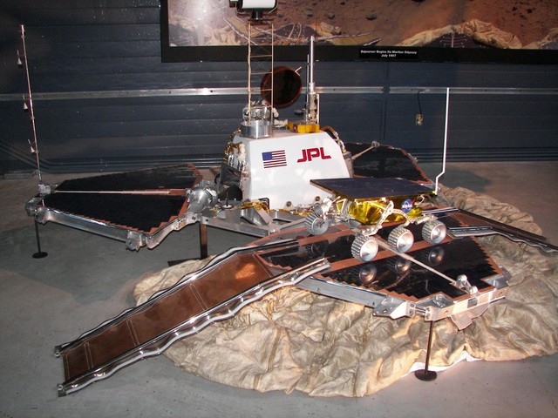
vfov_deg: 39.7
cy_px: 209
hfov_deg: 51.4
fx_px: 580
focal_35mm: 36
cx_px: 279
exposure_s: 1/30
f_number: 2.8
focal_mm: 6
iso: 160
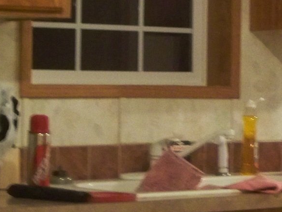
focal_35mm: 172
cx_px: 255
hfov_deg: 11.4
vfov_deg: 8.6
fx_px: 1401
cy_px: 68
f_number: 3.8
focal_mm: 8.8
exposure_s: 1/8
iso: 800
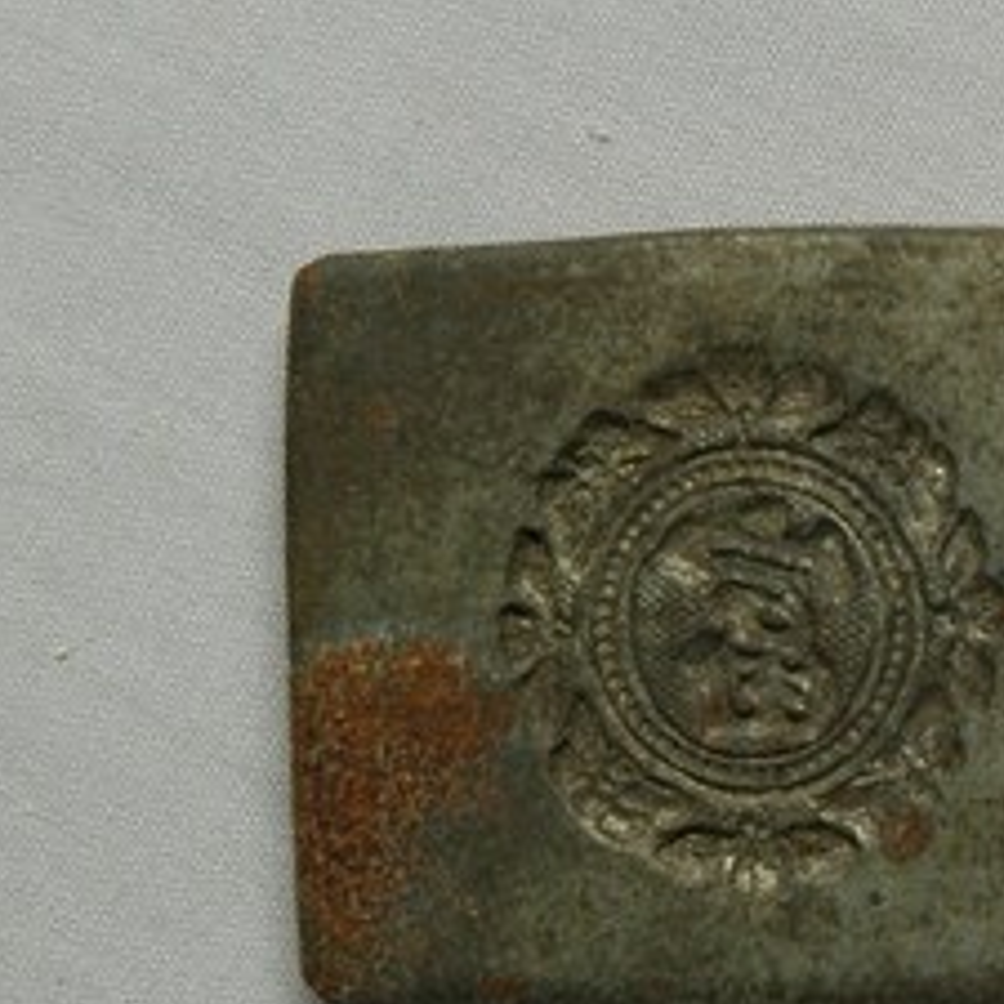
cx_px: 1049
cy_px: 640
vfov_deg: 6.9
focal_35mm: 253
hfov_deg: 6.9
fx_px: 8302
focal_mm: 70
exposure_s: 1/10
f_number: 10
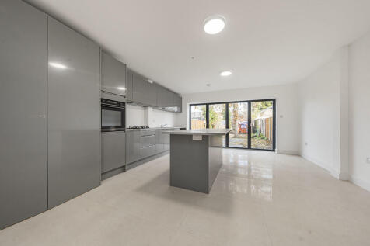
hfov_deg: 112.6
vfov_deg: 90.0
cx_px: 185
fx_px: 123
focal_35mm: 12
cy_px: 123
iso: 320
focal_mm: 12
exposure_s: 1/13
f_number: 9
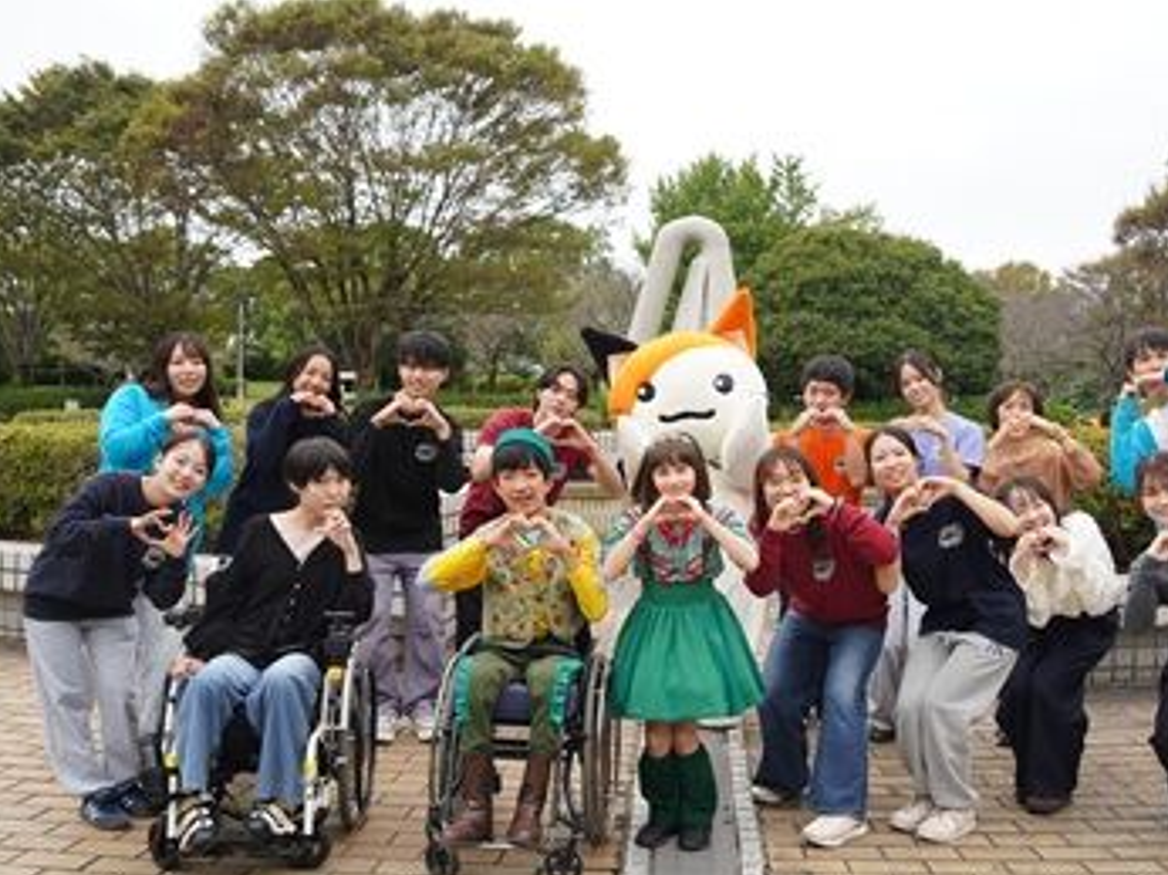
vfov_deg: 35.9
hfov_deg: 46.7
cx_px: 665
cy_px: 446
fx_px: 1349
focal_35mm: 40
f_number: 5.6
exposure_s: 1/80
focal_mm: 36
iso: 100
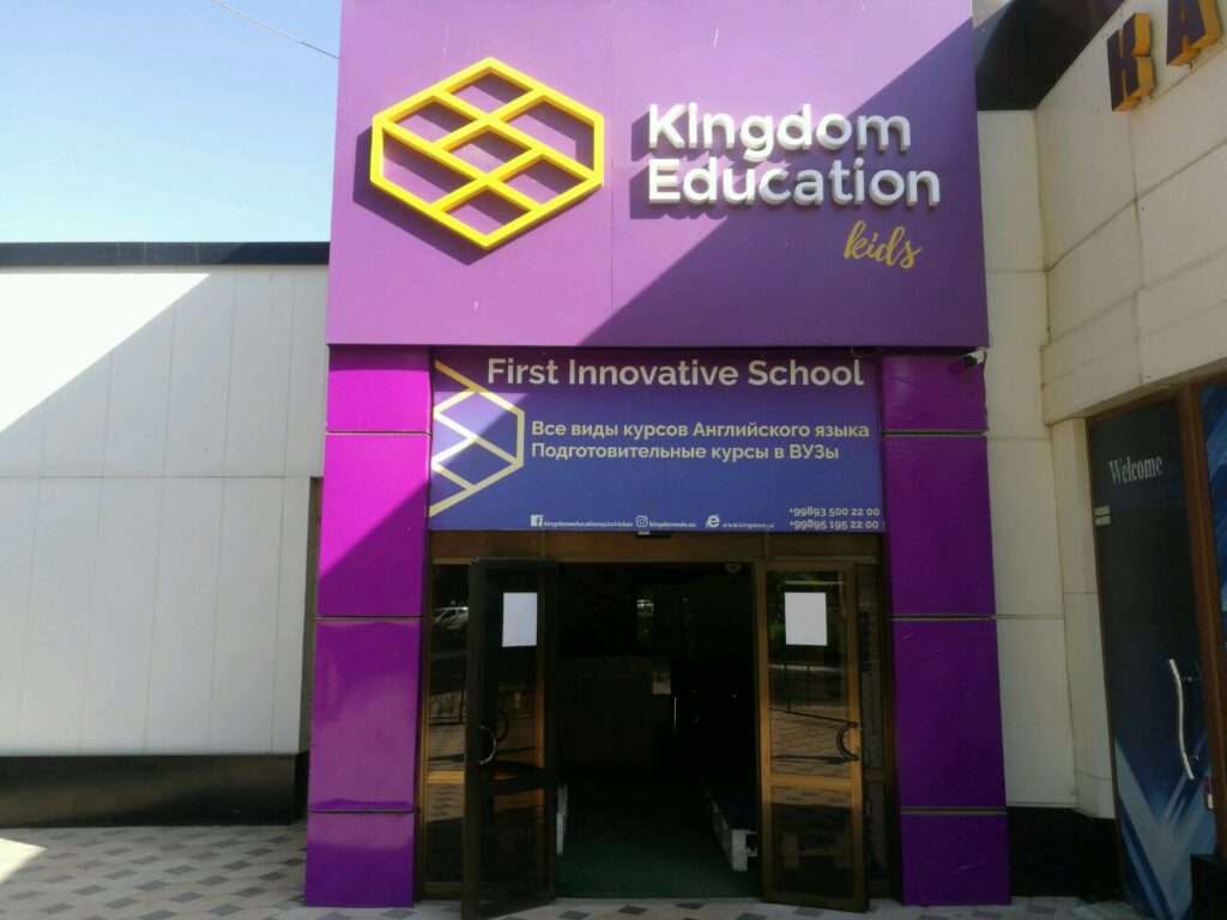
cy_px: 460
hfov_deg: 65.3
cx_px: 614
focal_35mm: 27
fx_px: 957
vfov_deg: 51.4
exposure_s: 1/345
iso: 50
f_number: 2.2
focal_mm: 4.5
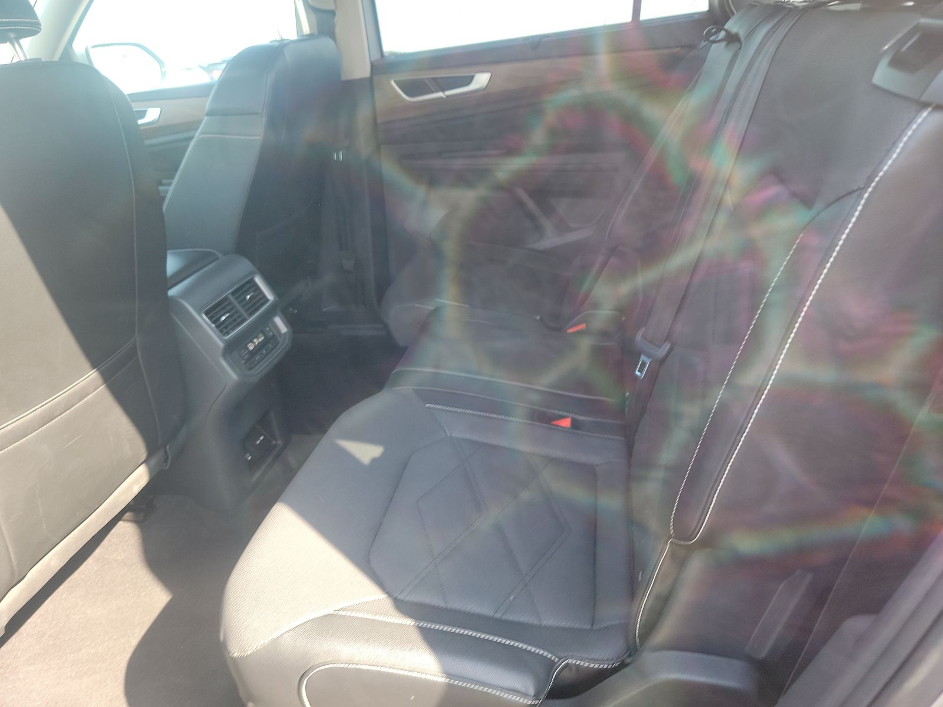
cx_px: 472
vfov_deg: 56.8
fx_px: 654
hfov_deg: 71.6
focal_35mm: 24
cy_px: 354
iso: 100
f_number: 1.8
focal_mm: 6.7
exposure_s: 1/59
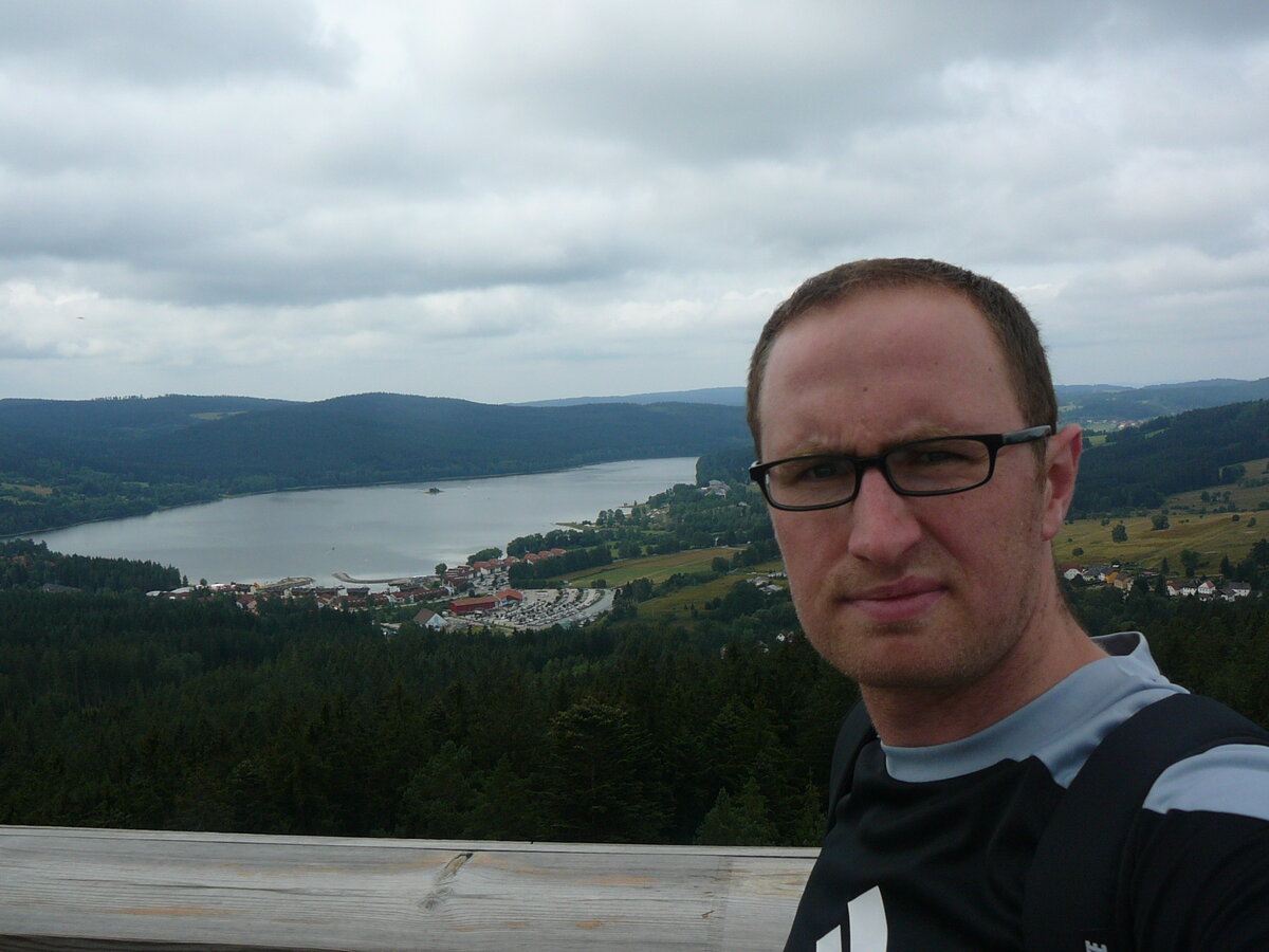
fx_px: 1283
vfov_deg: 40.7
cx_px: 634
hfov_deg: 52.6
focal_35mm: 35
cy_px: 476
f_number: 5
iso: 80
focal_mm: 5.2
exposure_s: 1/500
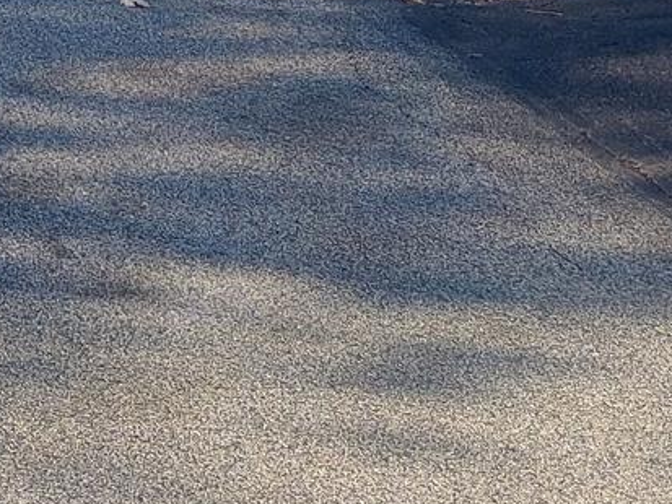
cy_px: -645
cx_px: -462
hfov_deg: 14.8
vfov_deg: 10.8
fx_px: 2311
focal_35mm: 119
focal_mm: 5.23
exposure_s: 1/821
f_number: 1.8
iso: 40
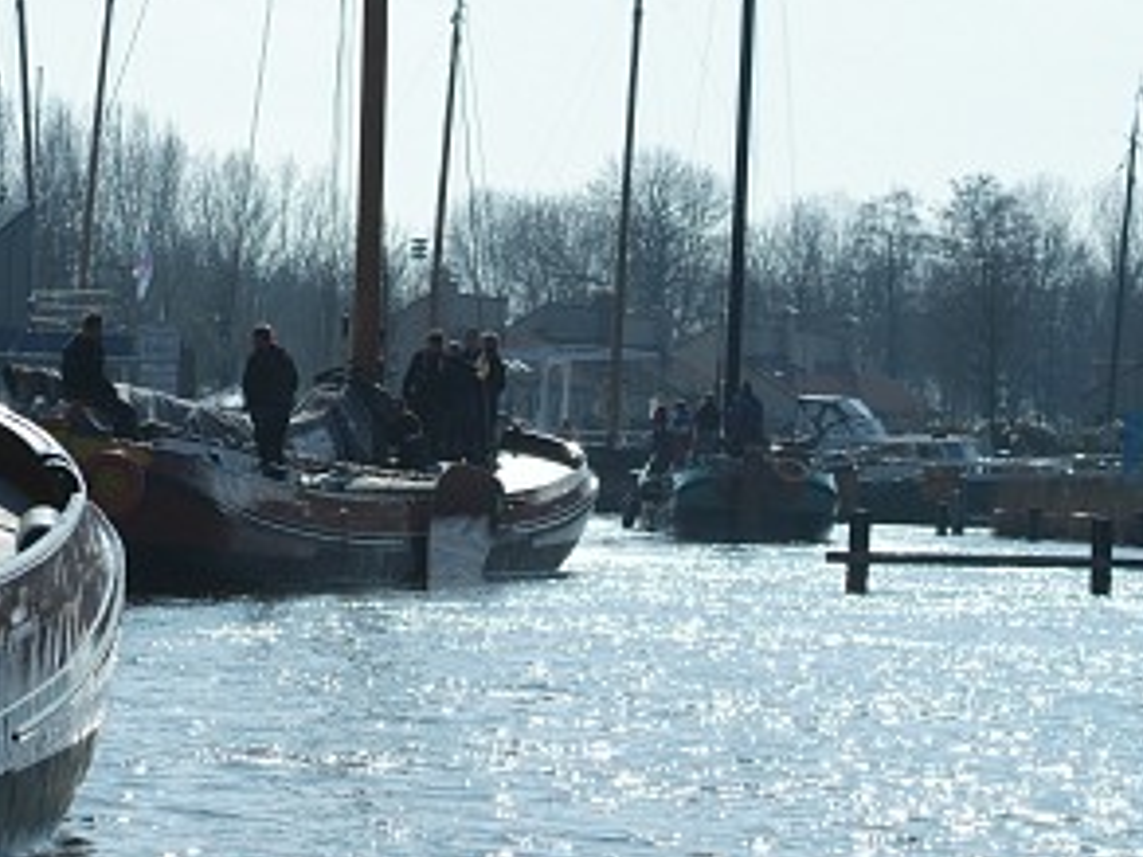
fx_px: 6274
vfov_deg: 7.8
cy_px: 311
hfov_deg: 10.4
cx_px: 282
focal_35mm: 190
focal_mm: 85
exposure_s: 1/1500
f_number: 9.5
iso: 400
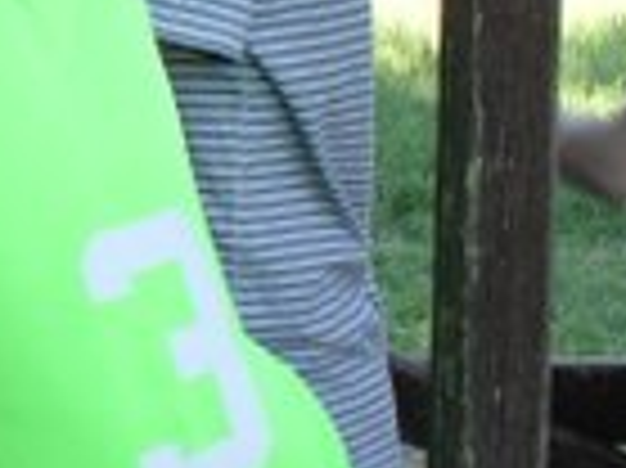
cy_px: -76
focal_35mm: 121
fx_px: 2186
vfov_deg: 12.0
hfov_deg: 15.3
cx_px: -257
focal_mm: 6.3
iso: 100
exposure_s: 1/125
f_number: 3.2
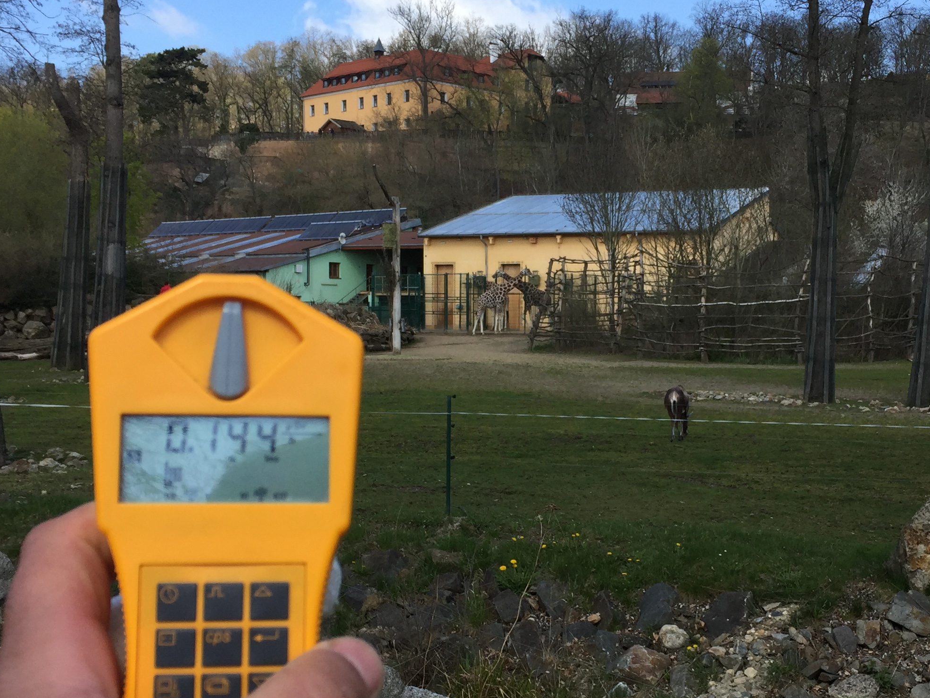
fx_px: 1290
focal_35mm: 48
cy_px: 394
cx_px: 540
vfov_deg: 30.2
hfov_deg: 39.5
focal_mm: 4.15
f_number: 2.2
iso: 32
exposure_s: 1/1041
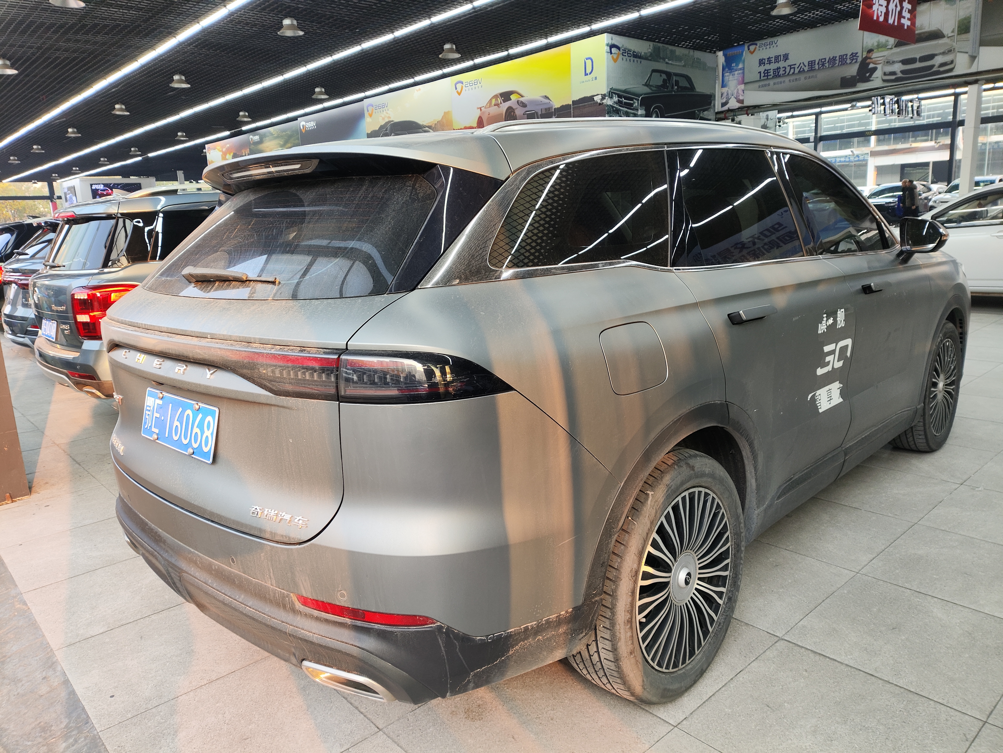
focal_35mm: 24
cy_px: 376
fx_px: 696
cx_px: 502
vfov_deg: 56.9
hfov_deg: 71.6
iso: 50
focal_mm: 4.68
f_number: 1.8
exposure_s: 1/100
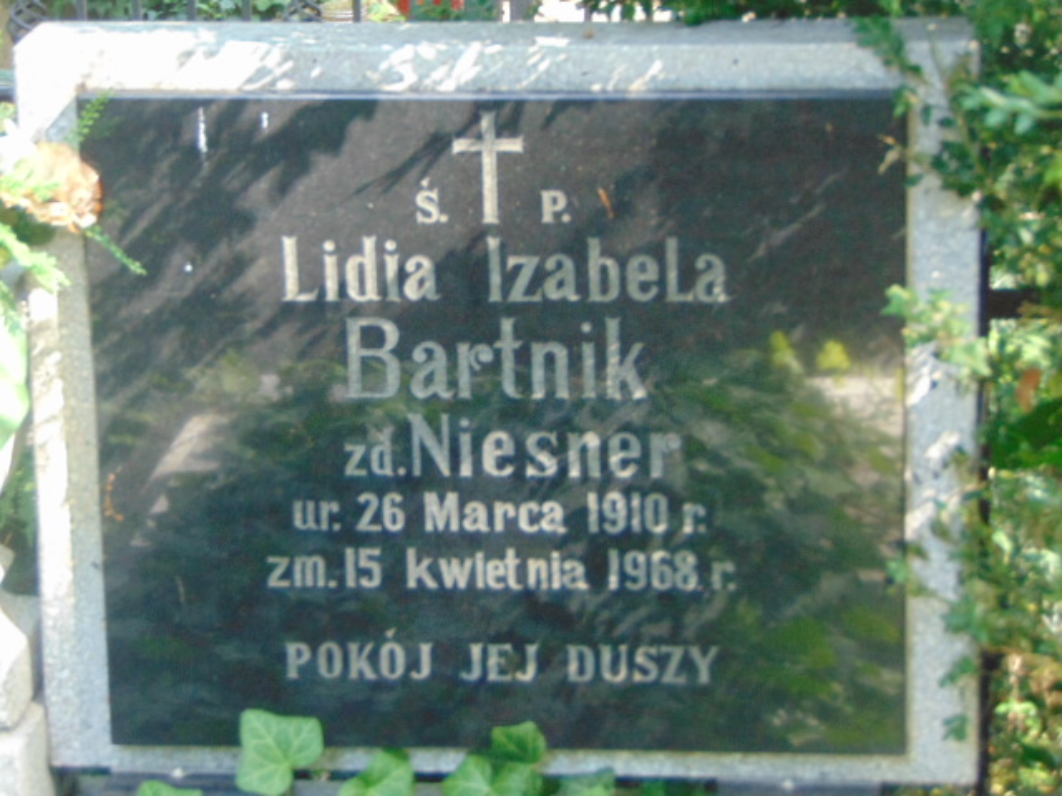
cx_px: 531
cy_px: 398
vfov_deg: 11.1
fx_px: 4080
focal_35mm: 133
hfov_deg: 14.8
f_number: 4
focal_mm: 23.9
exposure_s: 1/60
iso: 400
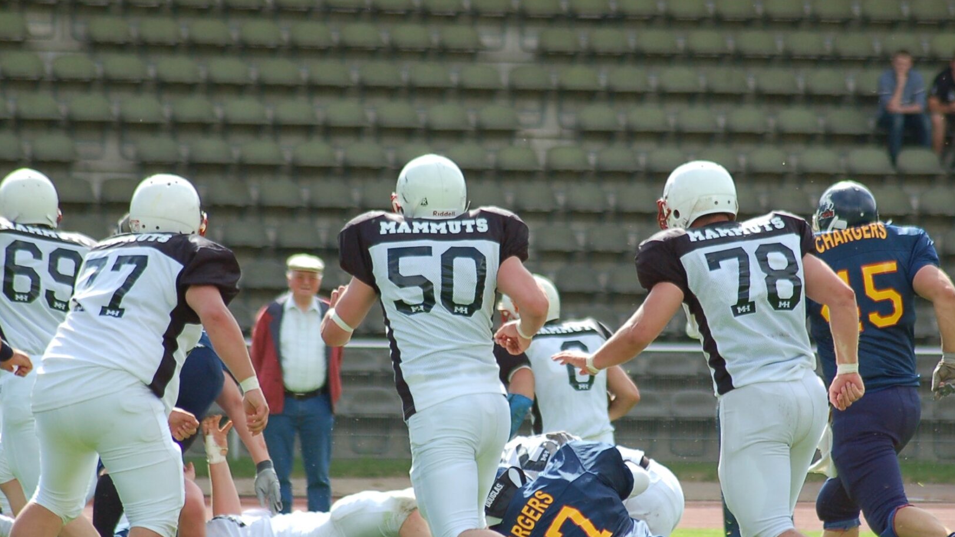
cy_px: 334
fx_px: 9166
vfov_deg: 3.4
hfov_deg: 6.0
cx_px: 535
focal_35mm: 362
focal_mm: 170
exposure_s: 1/1000
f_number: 4.8
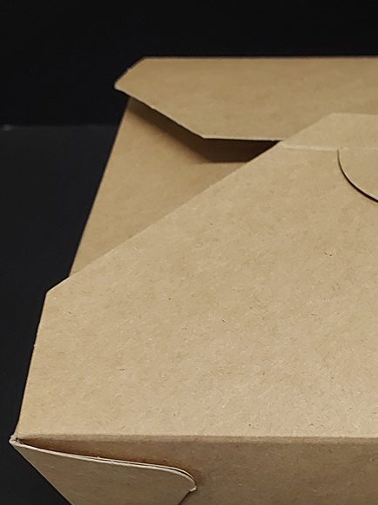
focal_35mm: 66
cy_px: 354
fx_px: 962
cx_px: 431
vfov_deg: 29.1
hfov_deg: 21.0
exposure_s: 1/33
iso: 200
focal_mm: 5.23
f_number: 1.8
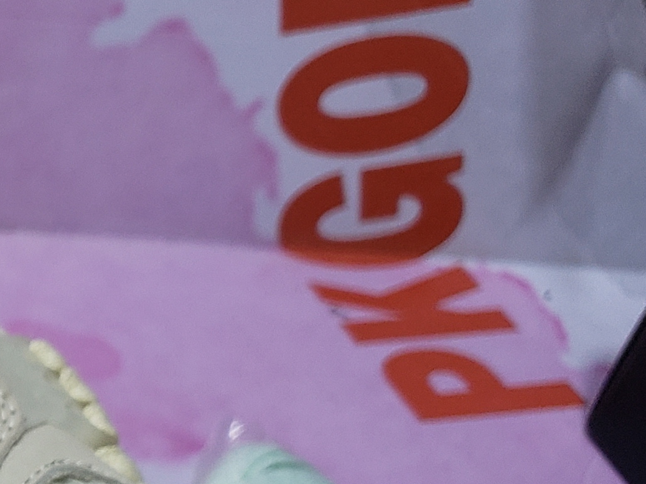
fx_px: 1884
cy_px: 667
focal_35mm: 101
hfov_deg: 16.8
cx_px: -445
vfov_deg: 14.0
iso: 50
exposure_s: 1/132
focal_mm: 4.3
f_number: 1.5
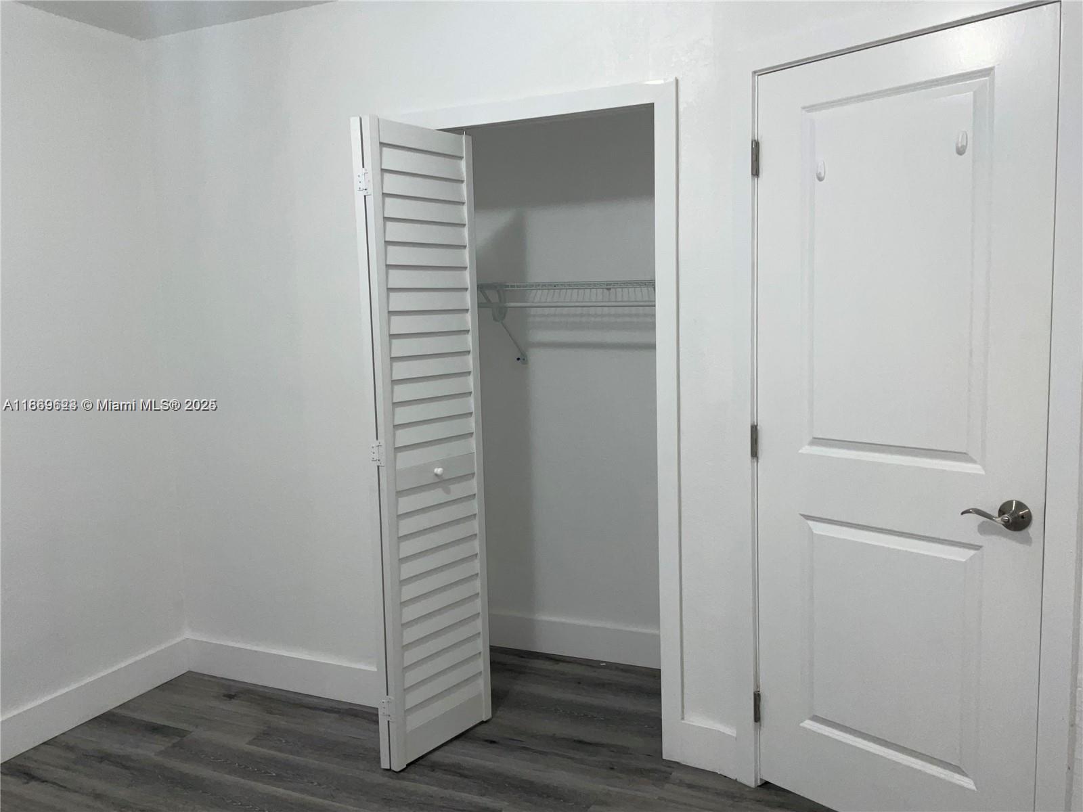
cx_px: 542
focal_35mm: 29
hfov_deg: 61.7
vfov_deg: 48.2
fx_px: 907
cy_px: 406
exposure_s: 1/60
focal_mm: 3
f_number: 1.8
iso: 50
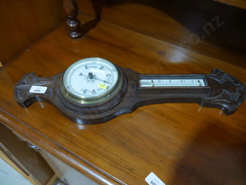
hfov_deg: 63.4
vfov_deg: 49.8
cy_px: 92
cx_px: 123
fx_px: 199
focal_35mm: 28
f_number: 3.5
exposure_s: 1/60
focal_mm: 14
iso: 320
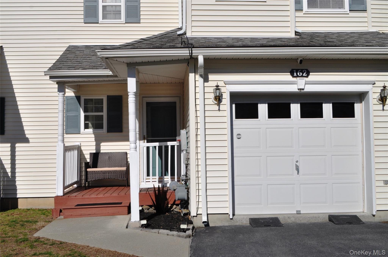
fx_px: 388
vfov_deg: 36.8
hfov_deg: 53.2
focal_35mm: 36
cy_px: 128
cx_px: 194
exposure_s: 1/640
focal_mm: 24
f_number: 13
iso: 200
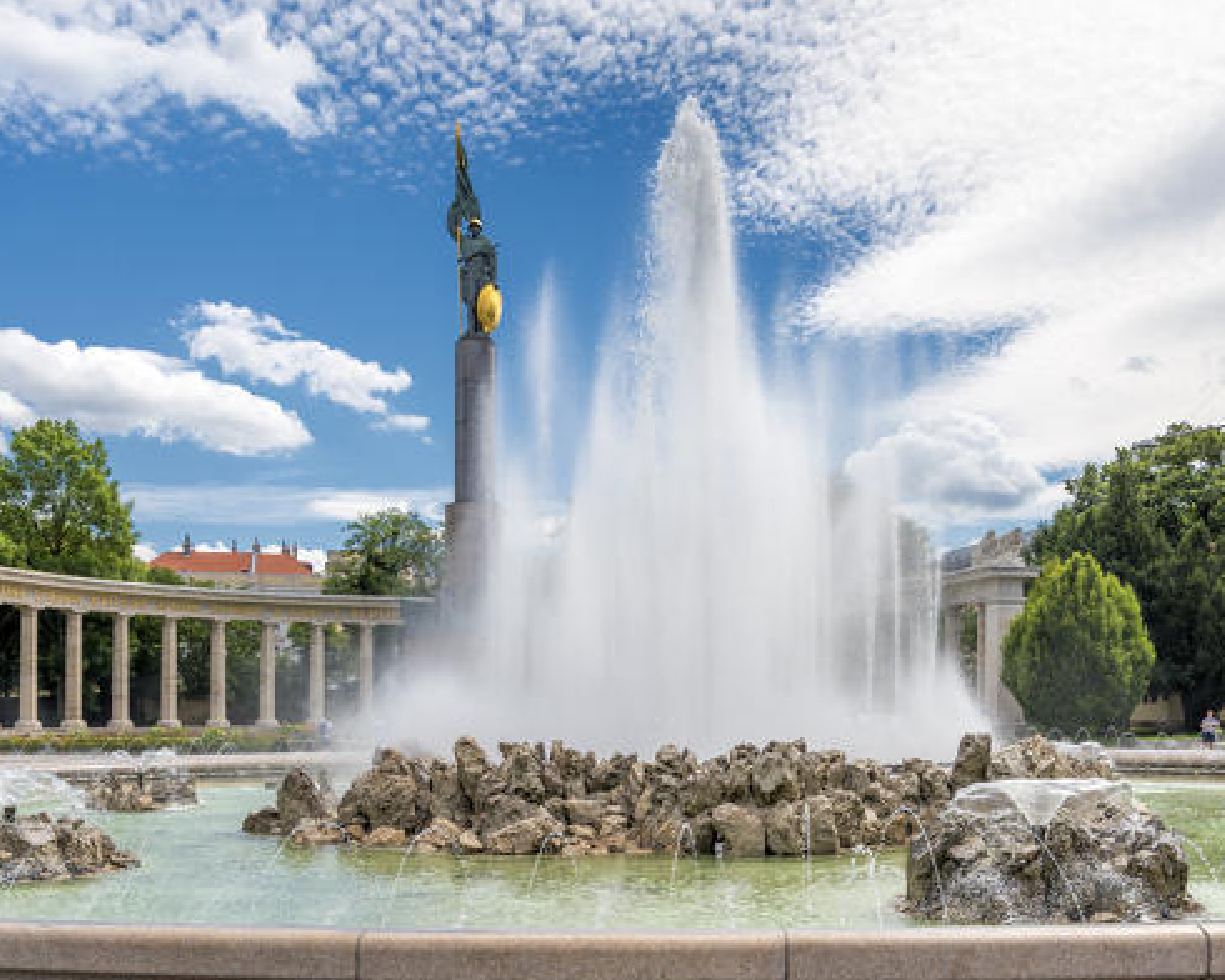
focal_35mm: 39
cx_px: 664
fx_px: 1414
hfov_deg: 46.8
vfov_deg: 38.2
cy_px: 498
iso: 200
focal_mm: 34
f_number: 9
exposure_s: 1/800
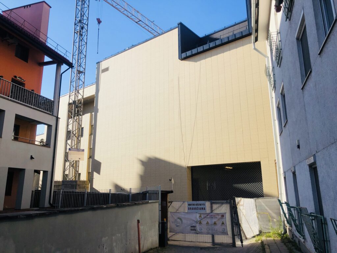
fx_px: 273
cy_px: 126
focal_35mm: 28
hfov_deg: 63.4
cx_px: 168
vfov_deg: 49.7
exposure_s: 1/1845
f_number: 1.8
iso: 20
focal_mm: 4
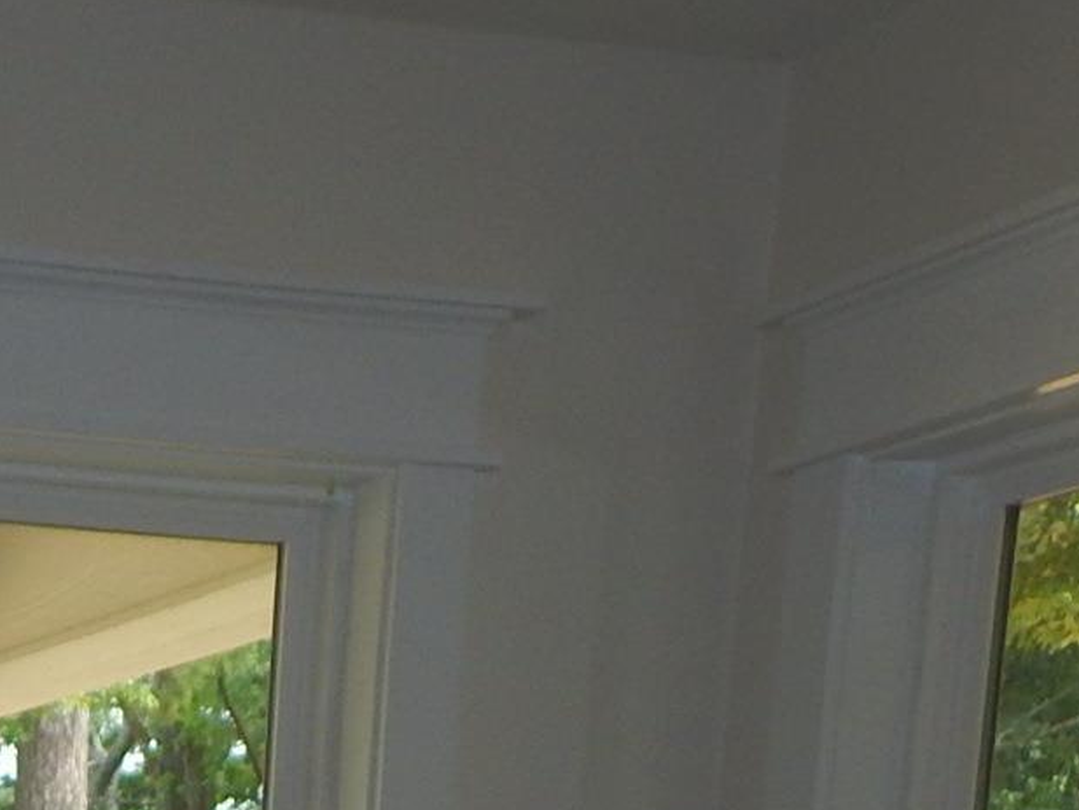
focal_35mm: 81
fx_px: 2525
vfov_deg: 15.5
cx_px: -310
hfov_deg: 21.8
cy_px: 1480
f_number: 3
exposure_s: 1/200
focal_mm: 4
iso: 125
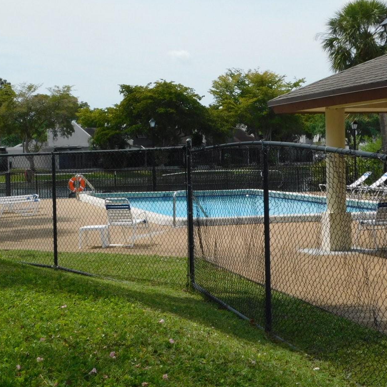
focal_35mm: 78
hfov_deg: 22.2
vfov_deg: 22.2
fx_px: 987
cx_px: 222
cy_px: 194
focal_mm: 9
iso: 125
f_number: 3.8
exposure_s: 1/1250
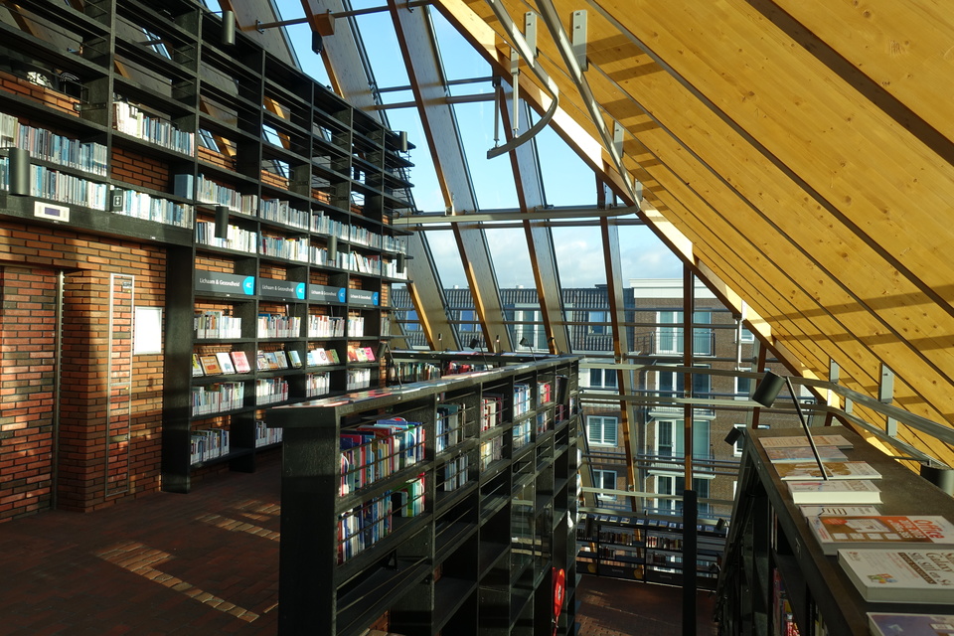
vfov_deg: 53.1
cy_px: 318
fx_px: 636
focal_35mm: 24
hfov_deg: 73.7
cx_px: 477
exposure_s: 1/125
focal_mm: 8.8
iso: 125
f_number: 4
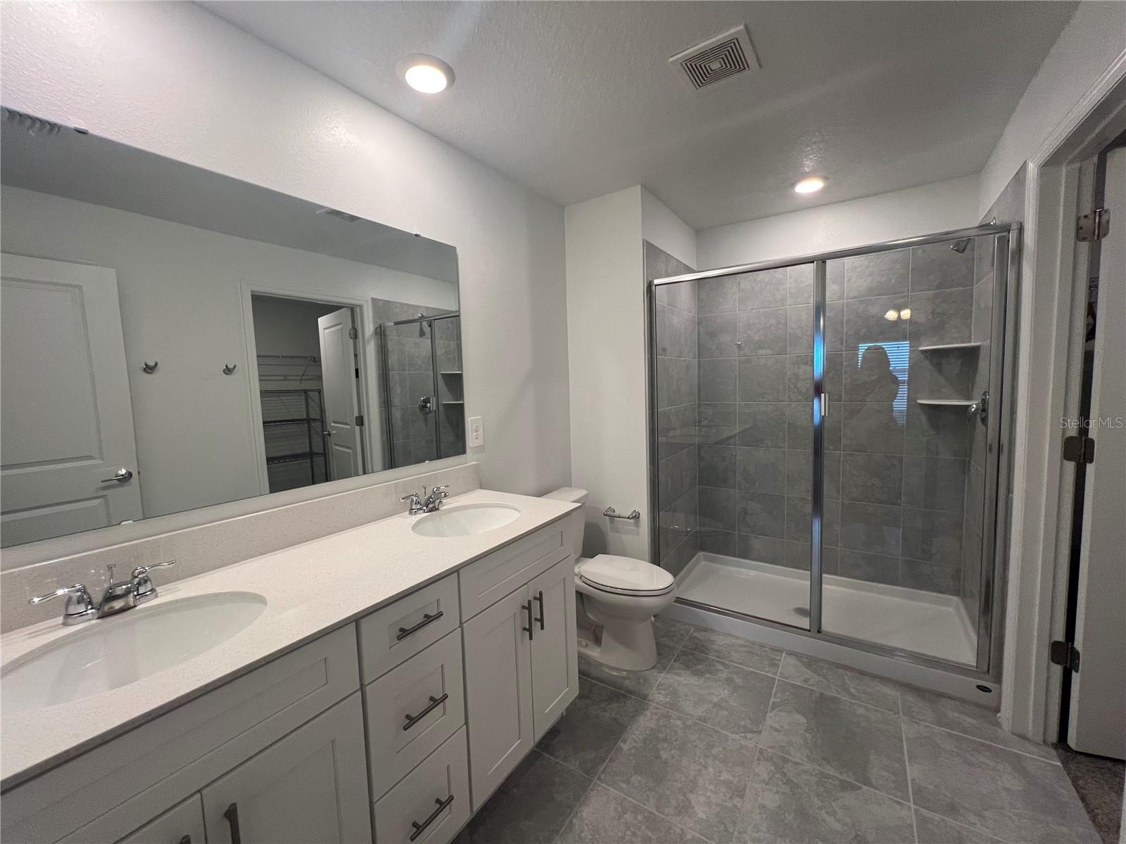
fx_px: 423
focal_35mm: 13
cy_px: 422
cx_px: 563
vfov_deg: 89.9
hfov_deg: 106.2
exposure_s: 1/120
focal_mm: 1.57
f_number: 1.8
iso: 125
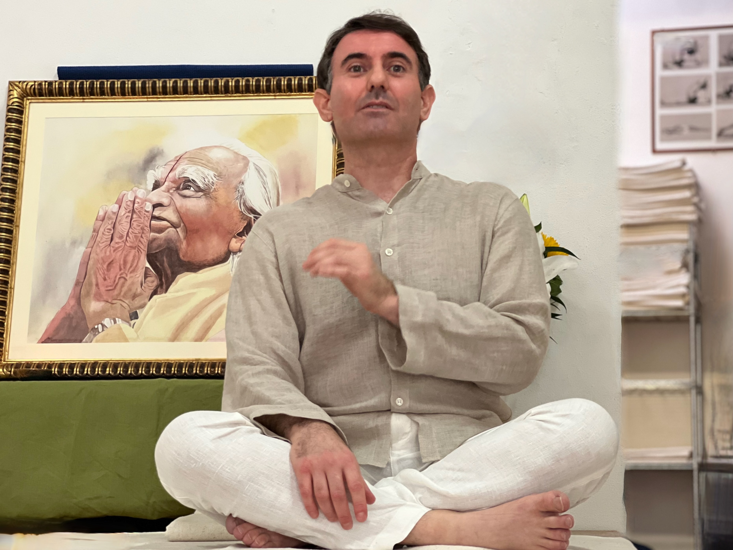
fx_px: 1630
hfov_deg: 25.3
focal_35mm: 77
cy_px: 275
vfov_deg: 19.1
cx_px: 366
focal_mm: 9
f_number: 2.8
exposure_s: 1/33
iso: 250
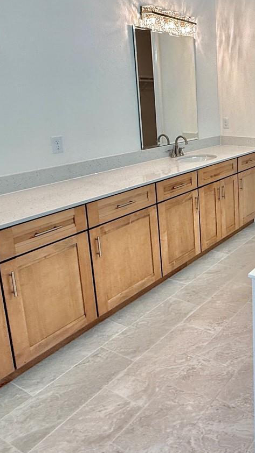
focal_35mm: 29
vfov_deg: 64.5
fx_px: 349
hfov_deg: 33.5
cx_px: 298
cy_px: 153
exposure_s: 1/120
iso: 64
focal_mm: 2.22
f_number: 2.2
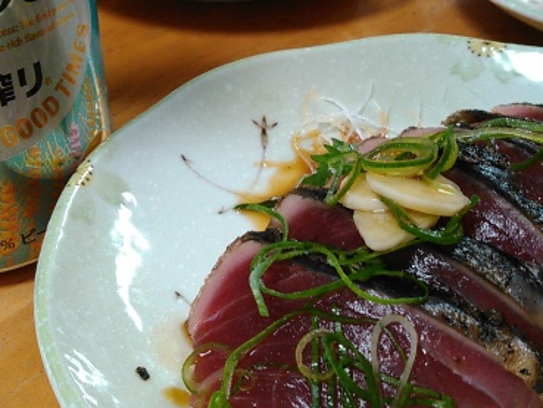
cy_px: 122
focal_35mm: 52
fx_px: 816
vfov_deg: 27.8
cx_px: 297
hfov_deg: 36.8
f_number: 2.4
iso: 500
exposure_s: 1/15.1
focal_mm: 4
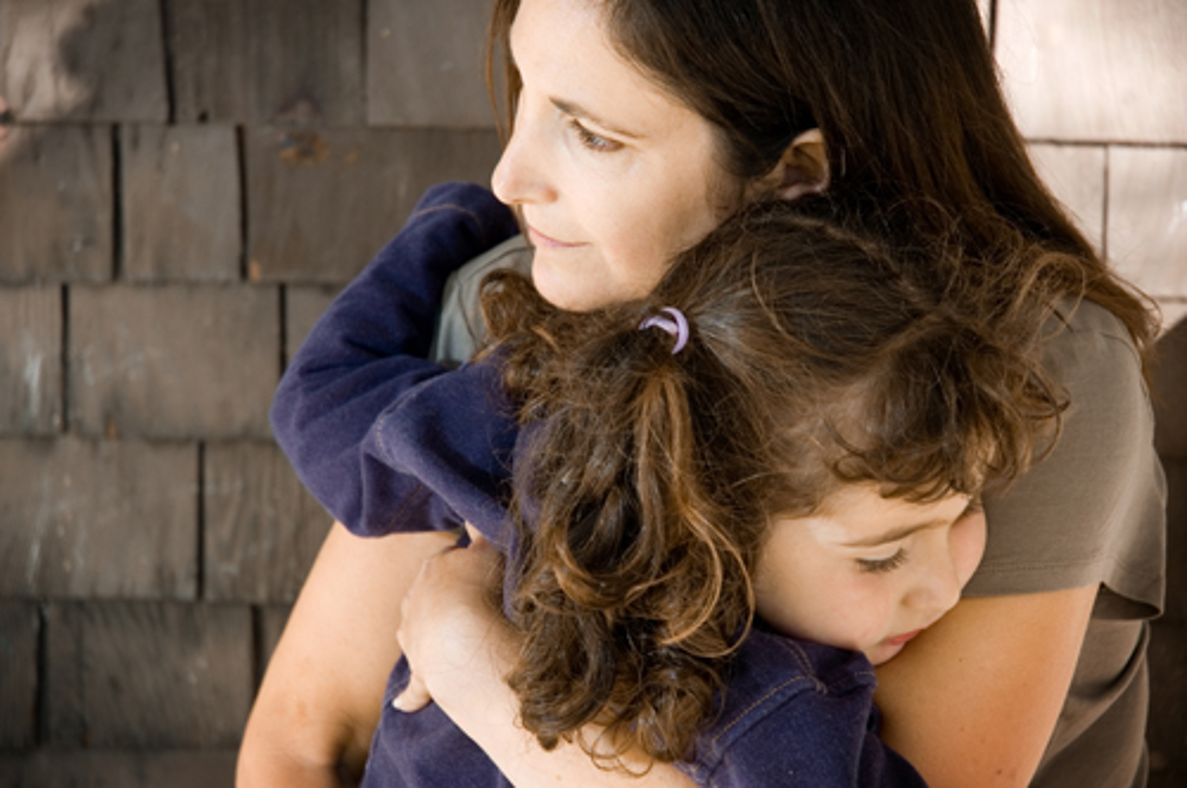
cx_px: 594
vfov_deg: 13.0
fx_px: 3458
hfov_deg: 19.5
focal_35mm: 105
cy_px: 394
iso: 200
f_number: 5
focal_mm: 70
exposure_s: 1/100
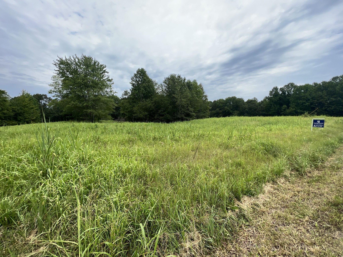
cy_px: 128
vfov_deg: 89.9
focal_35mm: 13
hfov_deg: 106.2
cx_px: 172
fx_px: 129
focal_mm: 1.57
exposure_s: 1/874
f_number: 1.8
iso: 32
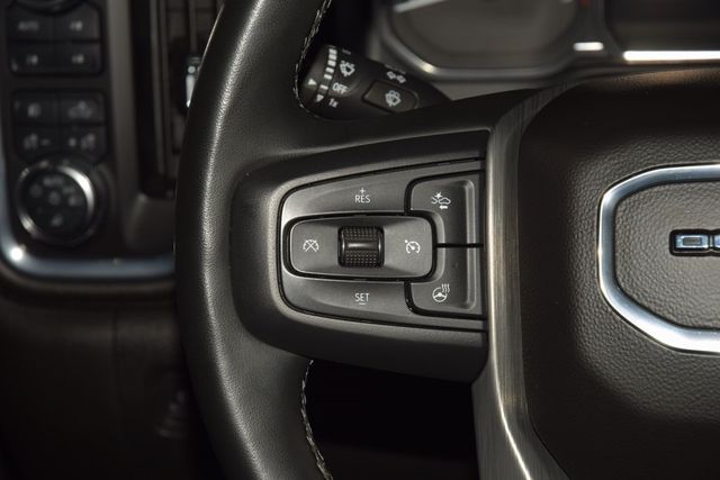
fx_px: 2100
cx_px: 360
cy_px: 240
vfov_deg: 13.0
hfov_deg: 19.5
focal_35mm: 105
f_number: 8
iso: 100
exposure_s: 1/125
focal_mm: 70
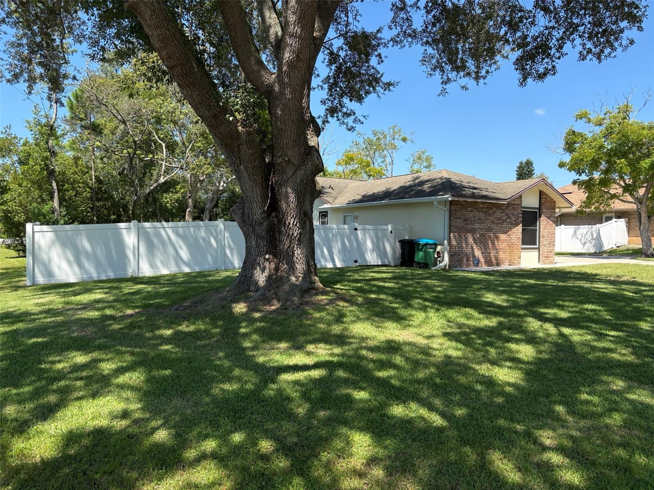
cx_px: 327
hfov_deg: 67.3
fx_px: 491
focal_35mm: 26
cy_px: 245
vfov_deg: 53.1
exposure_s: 1/1587
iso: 64
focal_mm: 5.96
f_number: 1.6
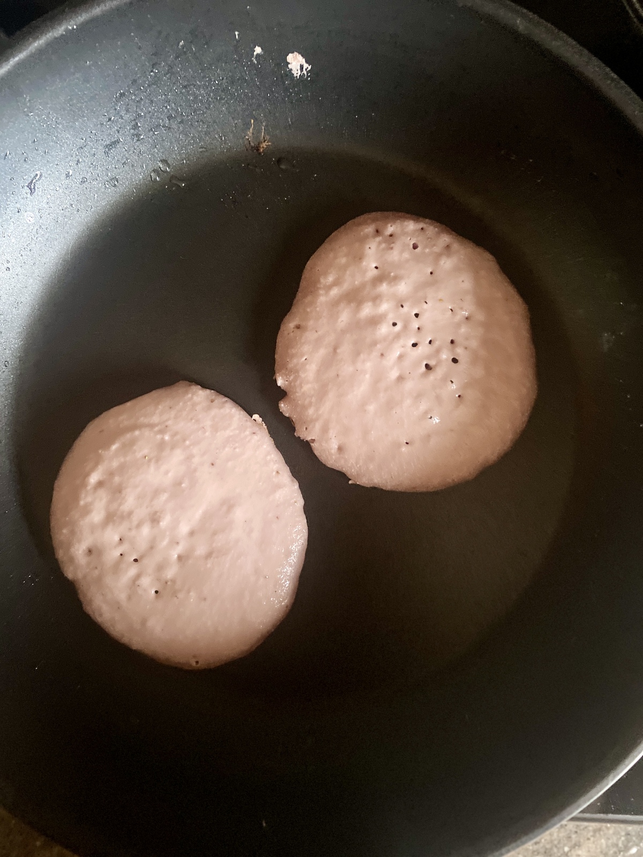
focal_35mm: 26
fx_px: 644
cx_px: 322
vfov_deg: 67.3
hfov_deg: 53.1
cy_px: 428
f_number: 1.8
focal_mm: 4.25
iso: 1000
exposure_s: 1/28
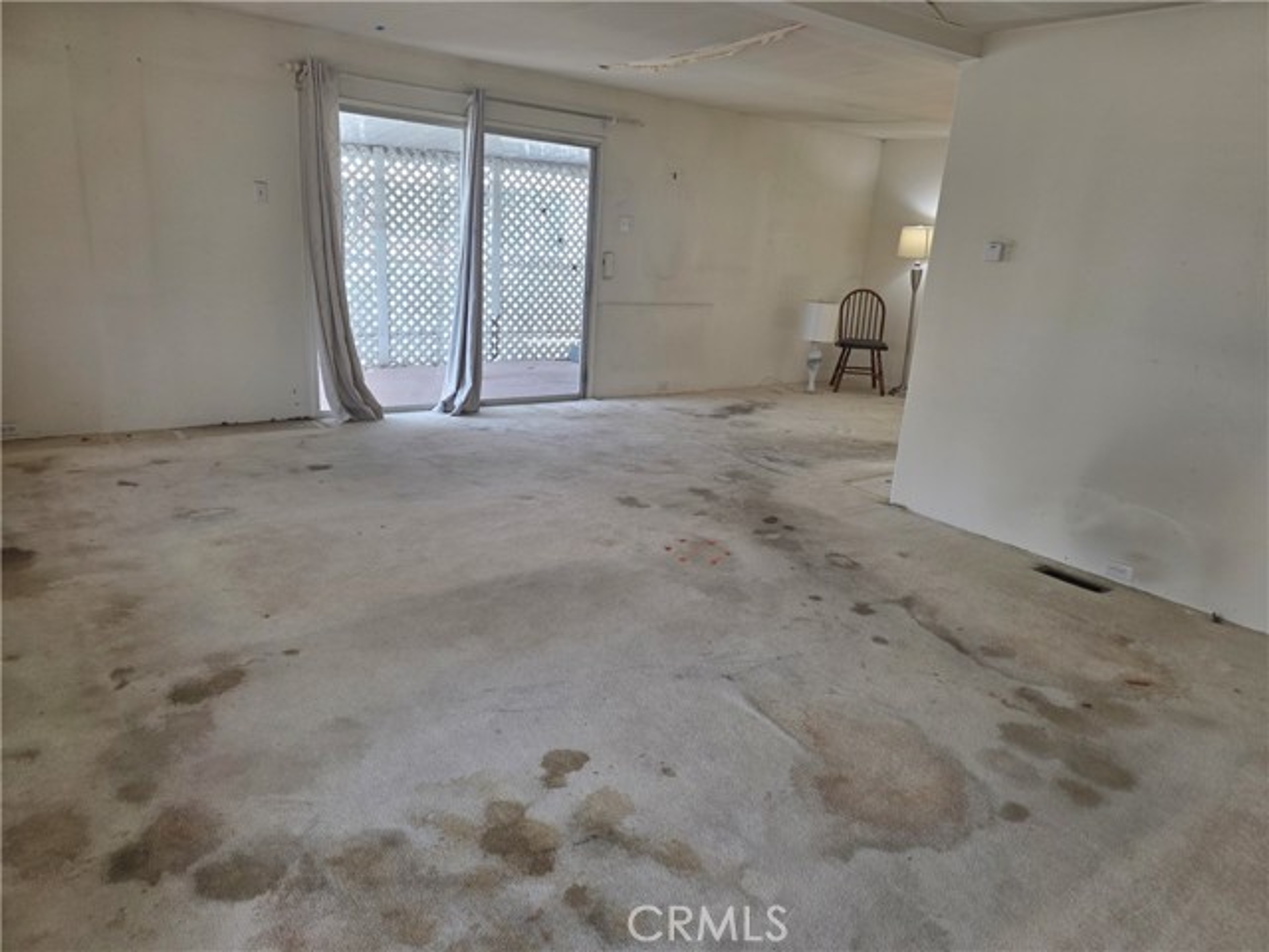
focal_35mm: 23
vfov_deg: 58.9
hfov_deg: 73.9
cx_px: 634
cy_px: 476
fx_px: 843
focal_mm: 6.3
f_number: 1.7
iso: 64
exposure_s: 1/120
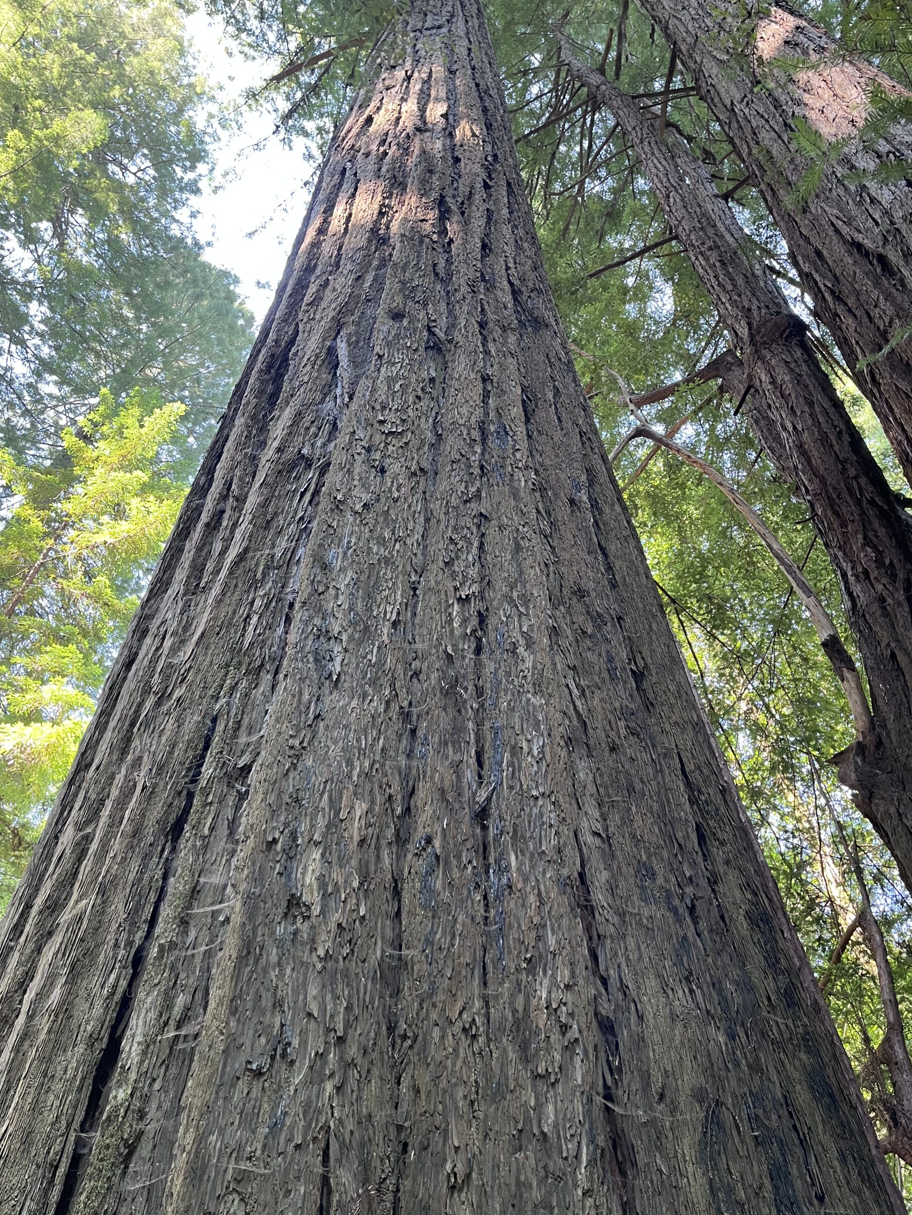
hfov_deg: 51.4
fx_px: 948
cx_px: 451
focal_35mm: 27
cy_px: 595
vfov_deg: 65.3
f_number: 1.6
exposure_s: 1/60
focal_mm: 5.1
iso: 160
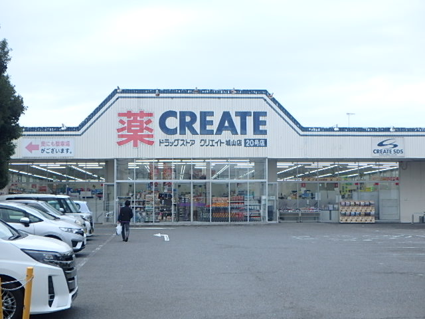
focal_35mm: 53
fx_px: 651
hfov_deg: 36.2
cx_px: 212
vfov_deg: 27.5
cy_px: 160
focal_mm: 9.4
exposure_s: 1/80
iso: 200
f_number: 5.2
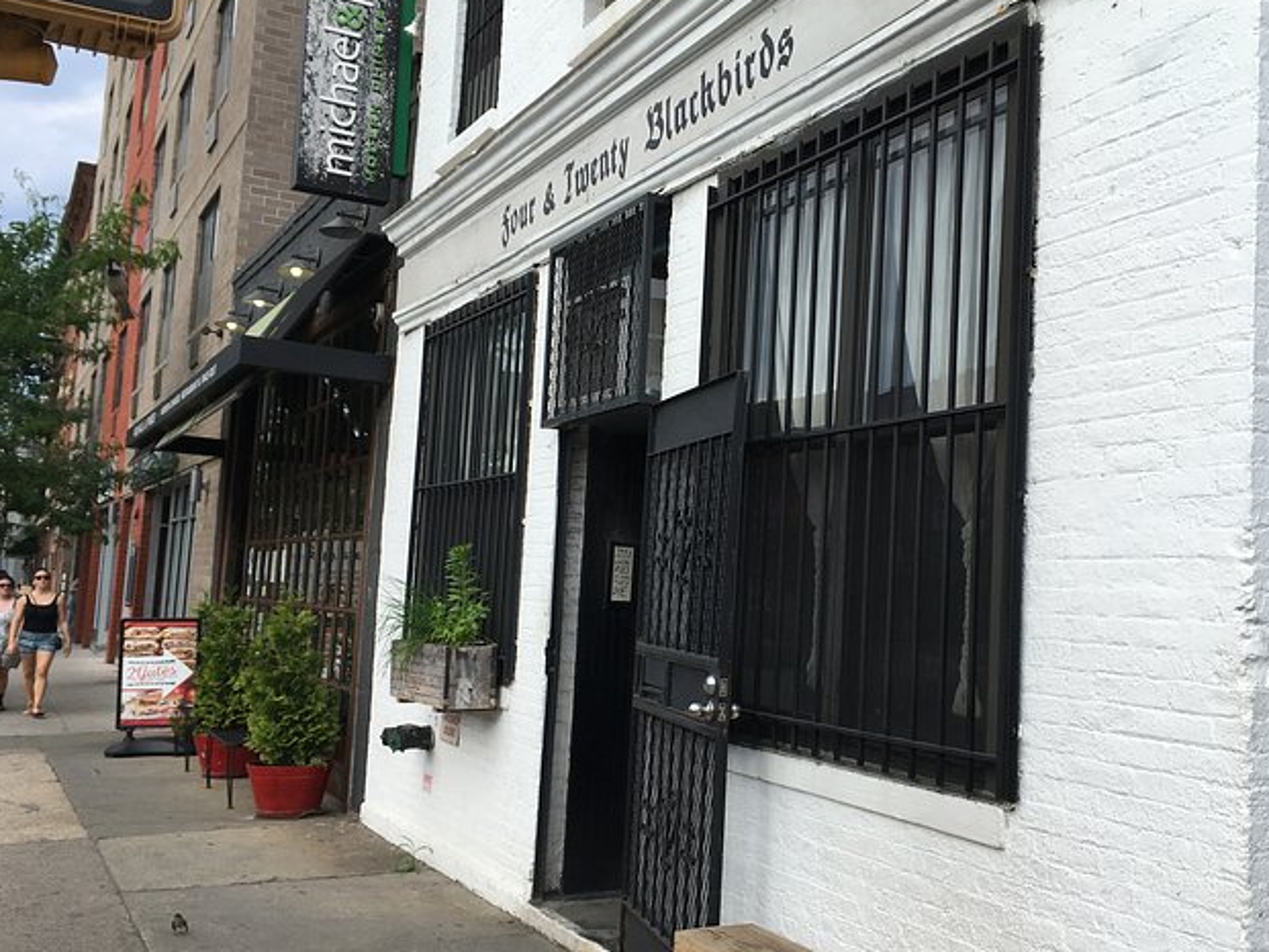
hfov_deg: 52.4
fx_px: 1283
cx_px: 725
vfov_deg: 40.7
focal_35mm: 35
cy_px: 483
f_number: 2.2
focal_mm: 4.15
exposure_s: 1/509
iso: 25
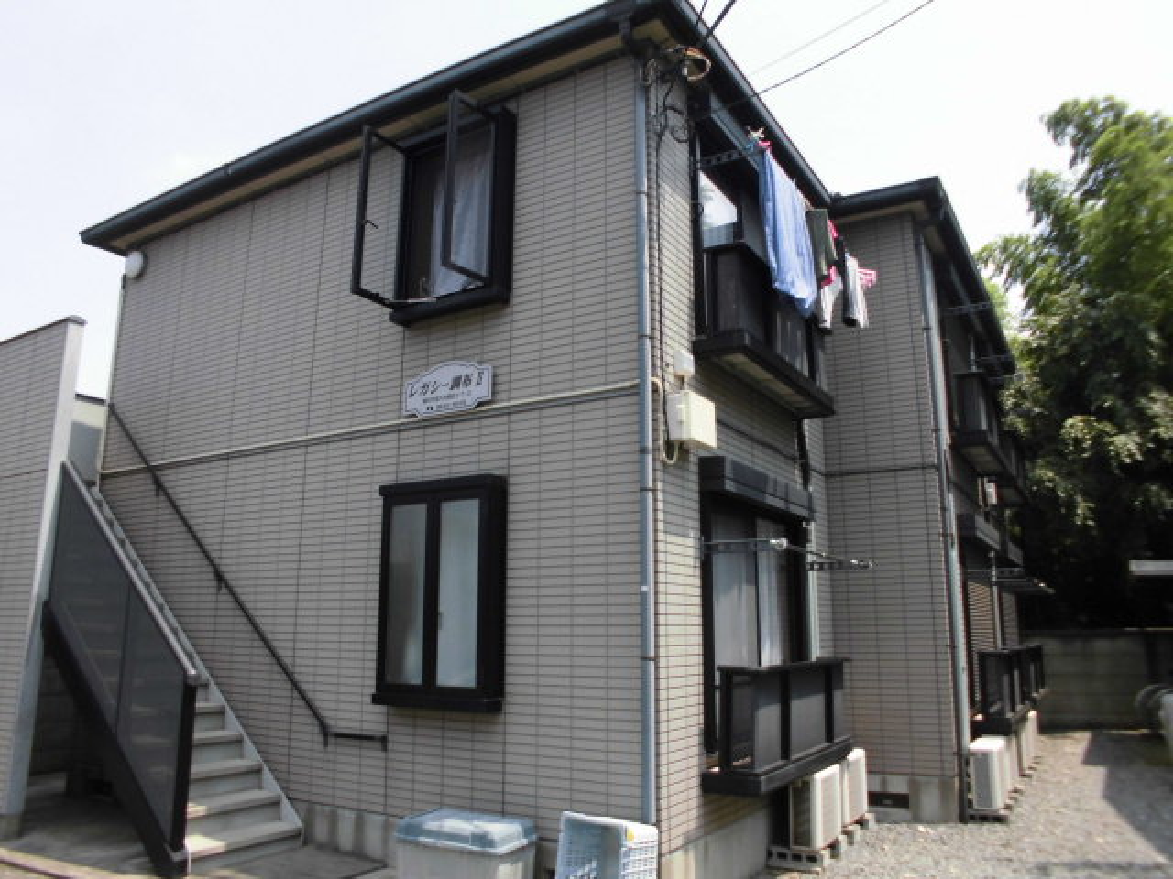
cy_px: 440
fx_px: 881
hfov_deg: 67.3
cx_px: 586
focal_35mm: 26
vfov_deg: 53.1
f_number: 3.5
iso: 100
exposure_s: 1/400
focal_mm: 4.6
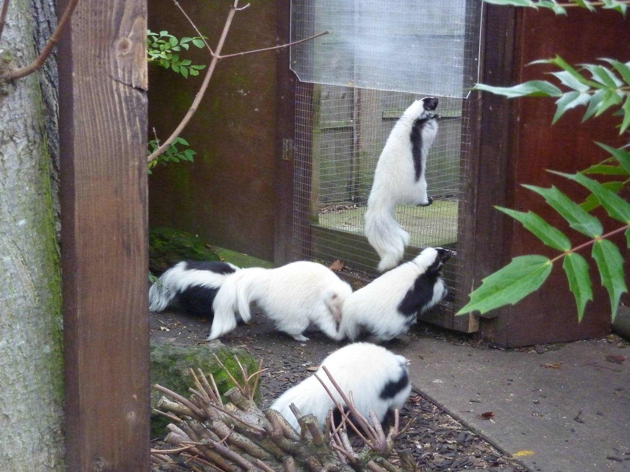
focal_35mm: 63
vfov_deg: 23.3
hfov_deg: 30.7
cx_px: 315
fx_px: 1147
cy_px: 236
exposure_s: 1/40
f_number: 4
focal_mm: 10.3
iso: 800
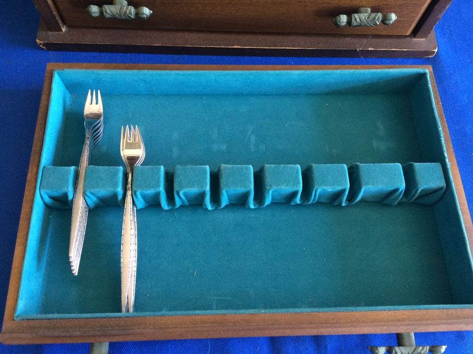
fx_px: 396
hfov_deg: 61.7
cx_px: 236
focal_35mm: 29
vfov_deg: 48.2
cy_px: 177
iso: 160
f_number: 2.2
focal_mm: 4.15
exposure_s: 1/30
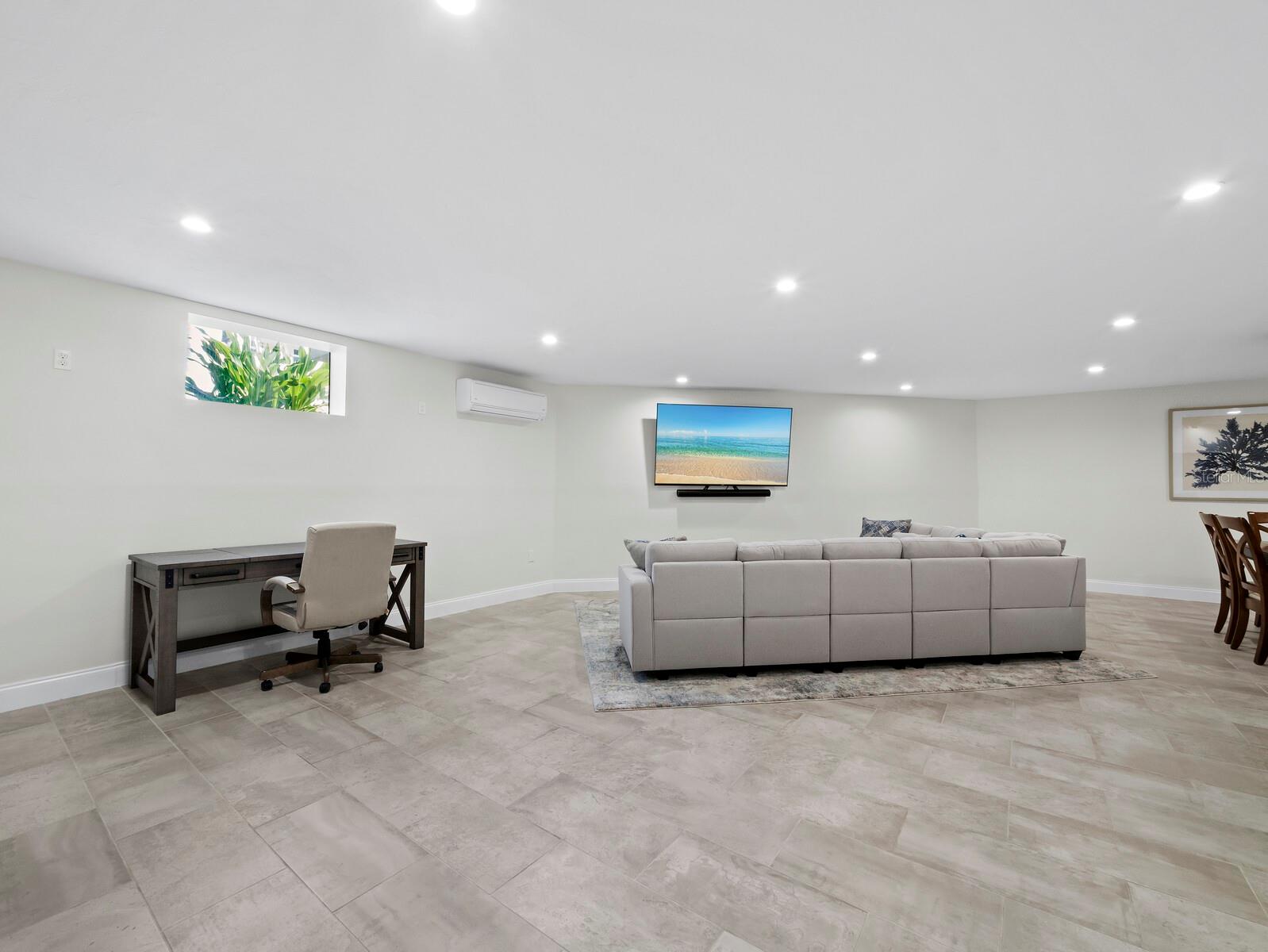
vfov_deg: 85.7
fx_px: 513
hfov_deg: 102.0
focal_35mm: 14
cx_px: 634
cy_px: 476
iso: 400
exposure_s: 1/1.67
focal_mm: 7
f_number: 11
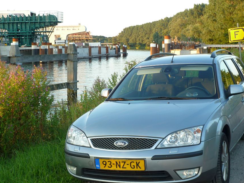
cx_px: 120
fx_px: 437
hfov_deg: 31.2
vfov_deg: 23.6
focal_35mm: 62
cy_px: 92
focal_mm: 8.5
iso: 80
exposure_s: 1/50
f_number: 3.8
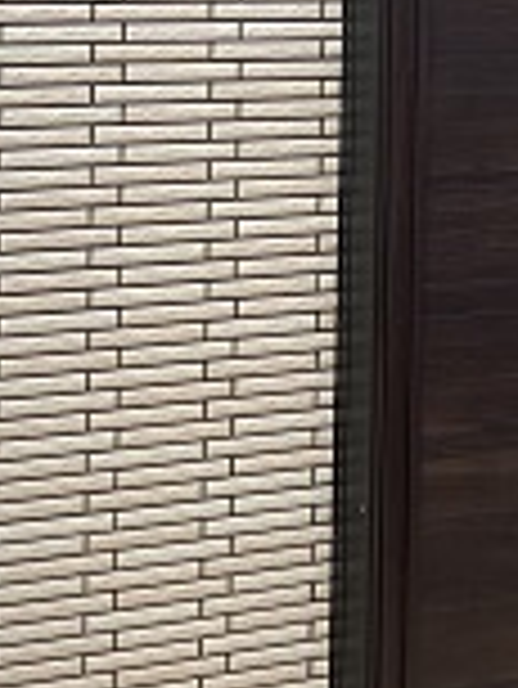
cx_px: 423
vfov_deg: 17.4
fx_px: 2212
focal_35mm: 111
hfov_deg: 13.3
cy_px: 29
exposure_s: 1/324
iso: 32
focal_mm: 3.99
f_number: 1.8
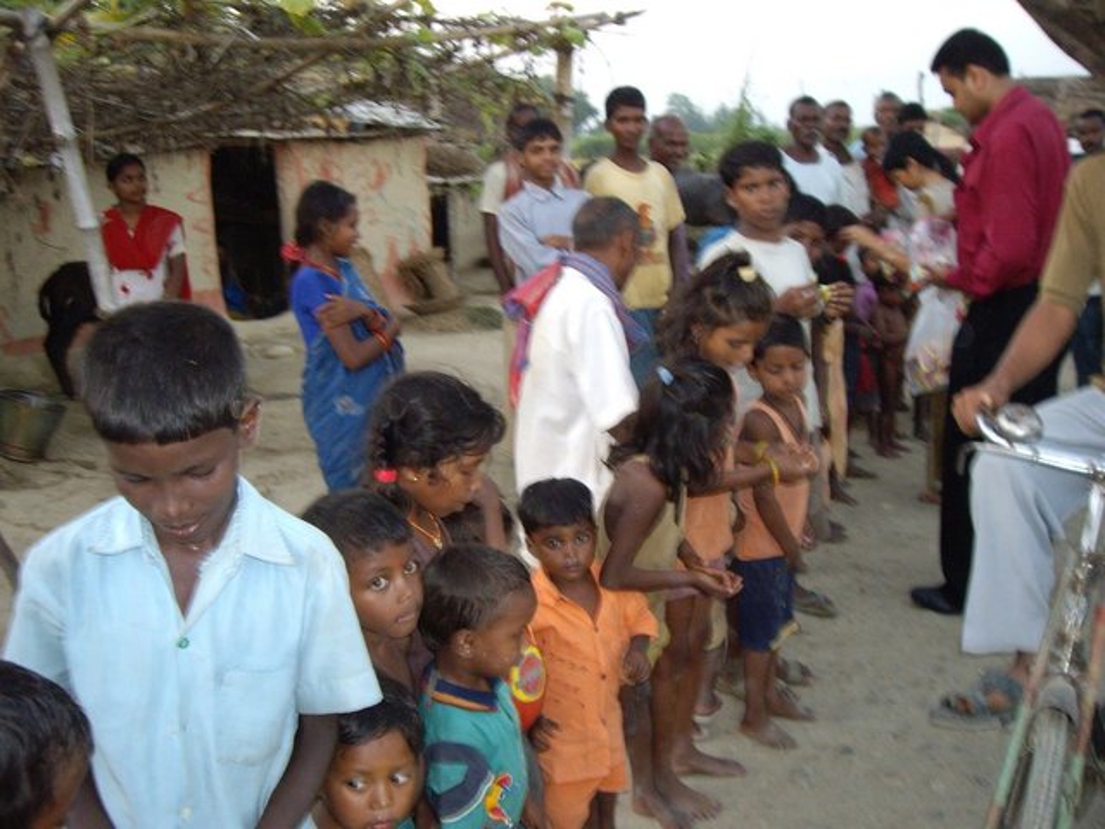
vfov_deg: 37.7
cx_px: 552
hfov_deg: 49.0
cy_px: 414
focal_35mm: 38
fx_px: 1213
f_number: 2.7
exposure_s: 1/40
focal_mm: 6.2
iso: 200
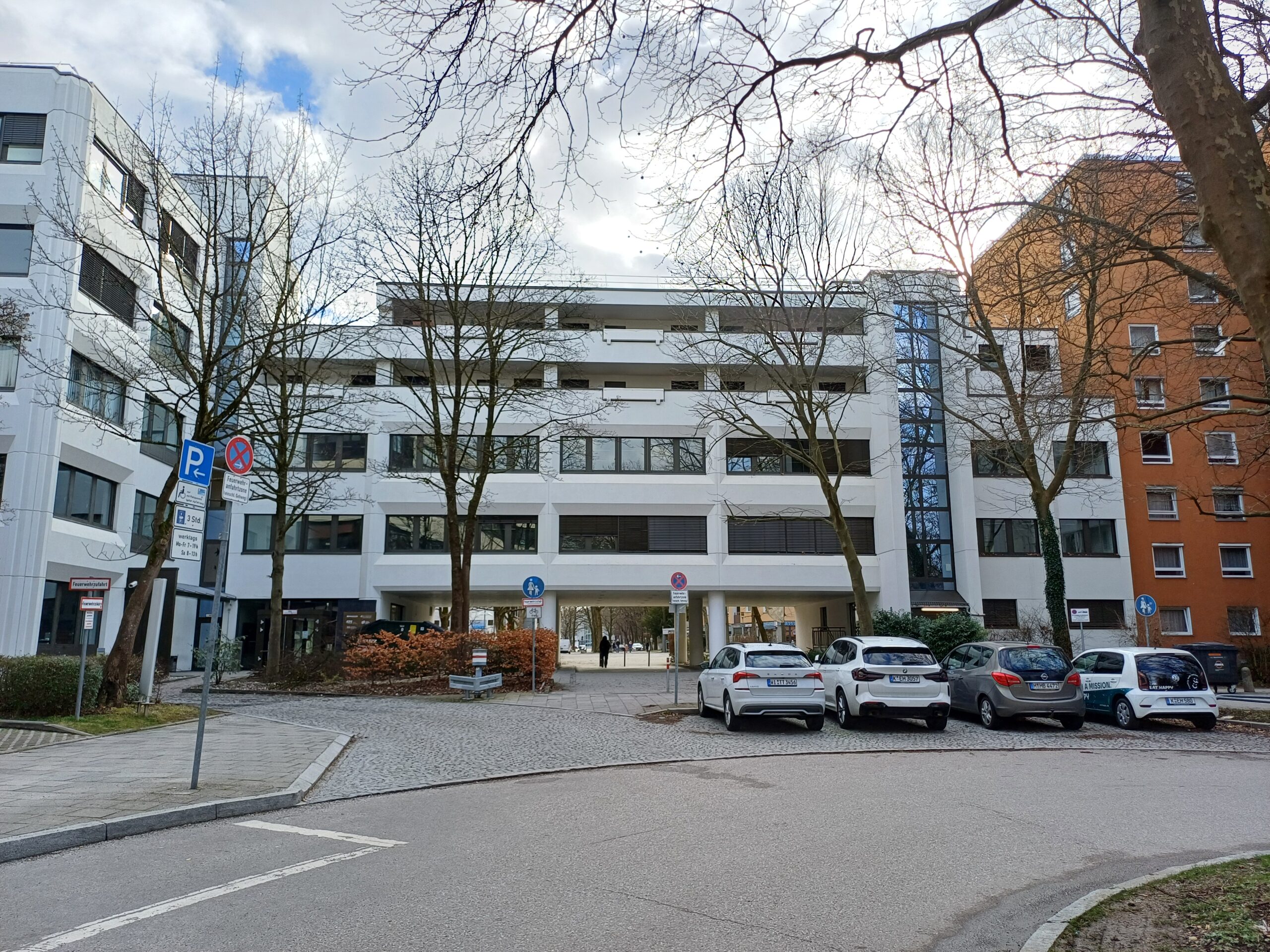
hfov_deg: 69.4
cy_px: 476
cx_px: 635
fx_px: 917
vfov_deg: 54.9
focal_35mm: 25
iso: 50
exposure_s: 1/336
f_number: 1.8
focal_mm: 4.65
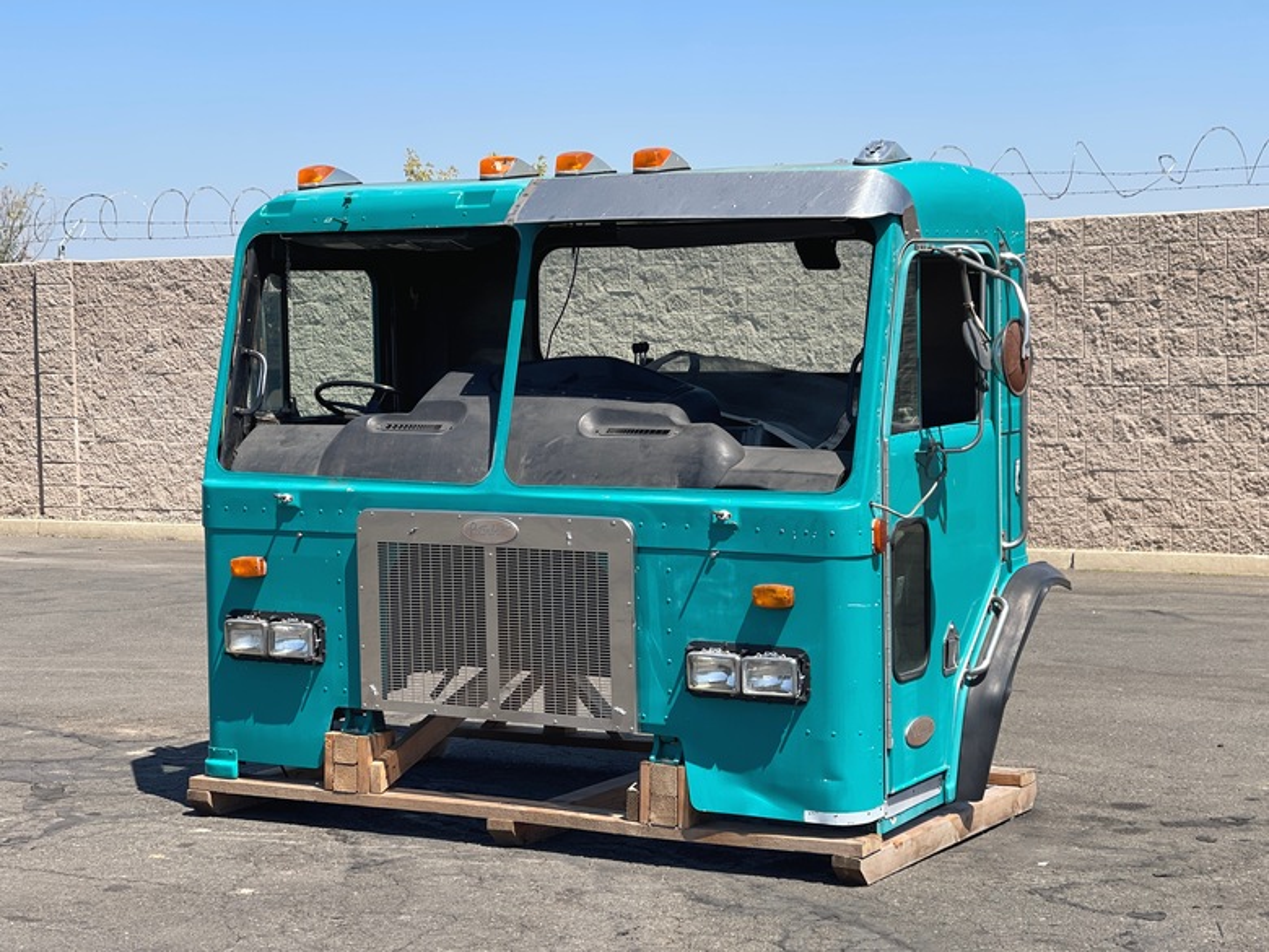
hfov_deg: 30.3
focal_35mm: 64
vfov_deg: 22.9
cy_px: 476
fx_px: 2346
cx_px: 634
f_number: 2.2
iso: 32
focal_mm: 7.5
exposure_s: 1/1074
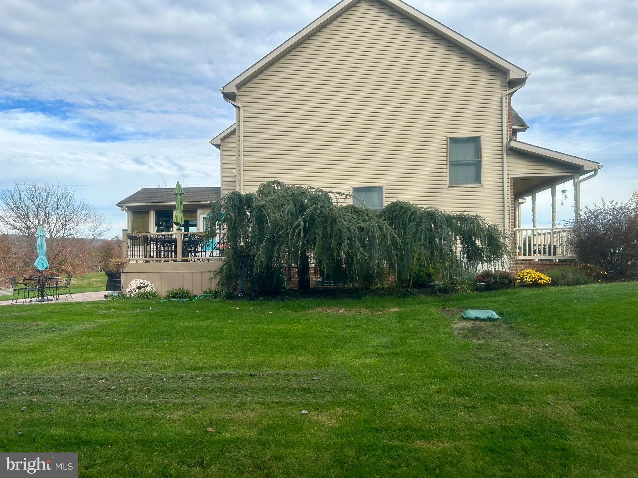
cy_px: 239
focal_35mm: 26
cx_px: 319
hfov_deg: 67.3
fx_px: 479
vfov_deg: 53.1
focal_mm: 5.7
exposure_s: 1/2299
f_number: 1.5
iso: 50
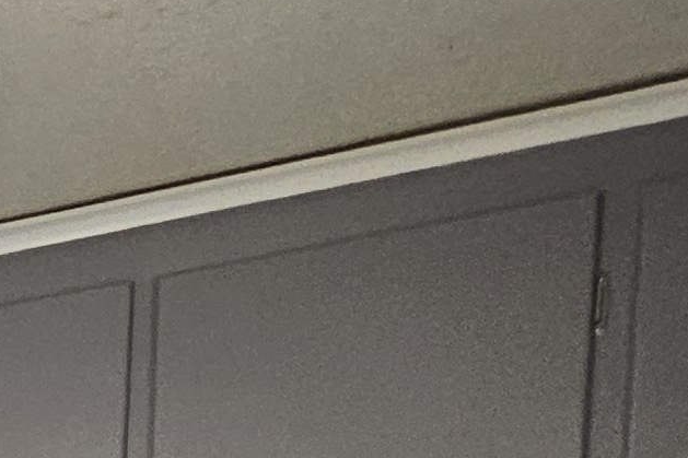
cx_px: -617
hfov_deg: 17.9
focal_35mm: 86
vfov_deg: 12.1
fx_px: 1643
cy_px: 1153
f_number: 2.2
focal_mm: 1.74
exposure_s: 1/60
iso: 160
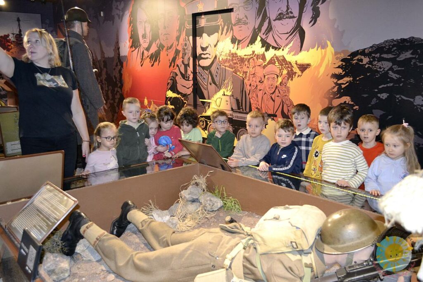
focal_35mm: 33
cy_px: 141
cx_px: 212
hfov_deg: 57.2
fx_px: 388
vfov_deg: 40.0
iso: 2000
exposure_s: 1/60
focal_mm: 22
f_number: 3.8
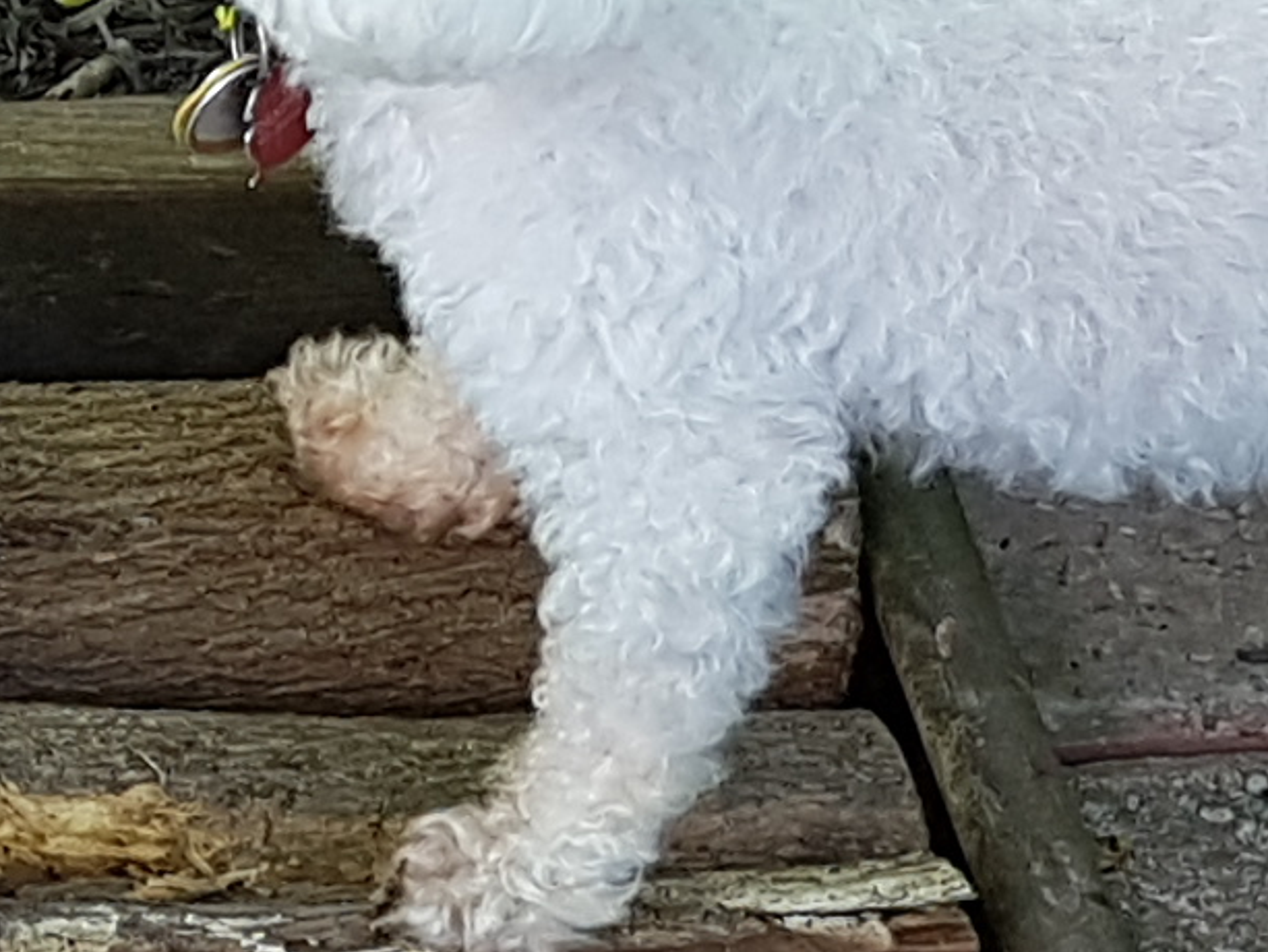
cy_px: 410
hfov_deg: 10.9
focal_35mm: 171
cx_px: -916
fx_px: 6265
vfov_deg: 8.7
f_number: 1.7
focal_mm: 4.2
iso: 50
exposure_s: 1/120
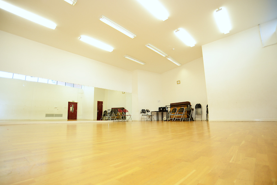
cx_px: 138
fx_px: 139
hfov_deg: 90.0
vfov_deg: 67.5
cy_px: 92
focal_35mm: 18
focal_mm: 18
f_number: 3.5
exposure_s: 1/125
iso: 500
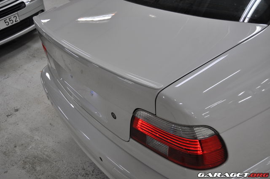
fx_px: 270
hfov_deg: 53.2
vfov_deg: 36.8
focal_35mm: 36
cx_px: 135
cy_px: 90
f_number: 3.8
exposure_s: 1/100
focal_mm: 24
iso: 500
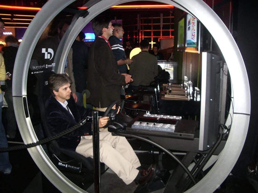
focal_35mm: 35
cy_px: 96
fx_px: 261
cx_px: 129
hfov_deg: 52.6
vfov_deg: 40.7
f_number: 2.6
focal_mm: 5.8
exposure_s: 1/15
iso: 200
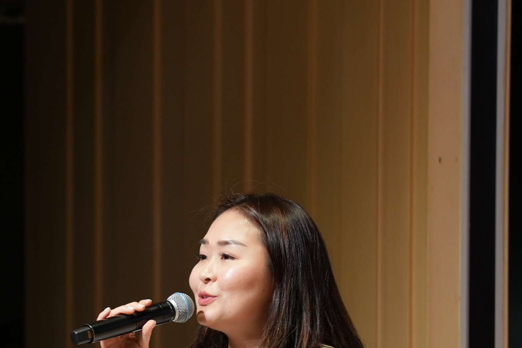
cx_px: 42
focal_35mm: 589
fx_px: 8539
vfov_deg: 2.3
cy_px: 449
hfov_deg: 3.5
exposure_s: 1/160
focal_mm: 200
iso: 500
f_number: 2.8
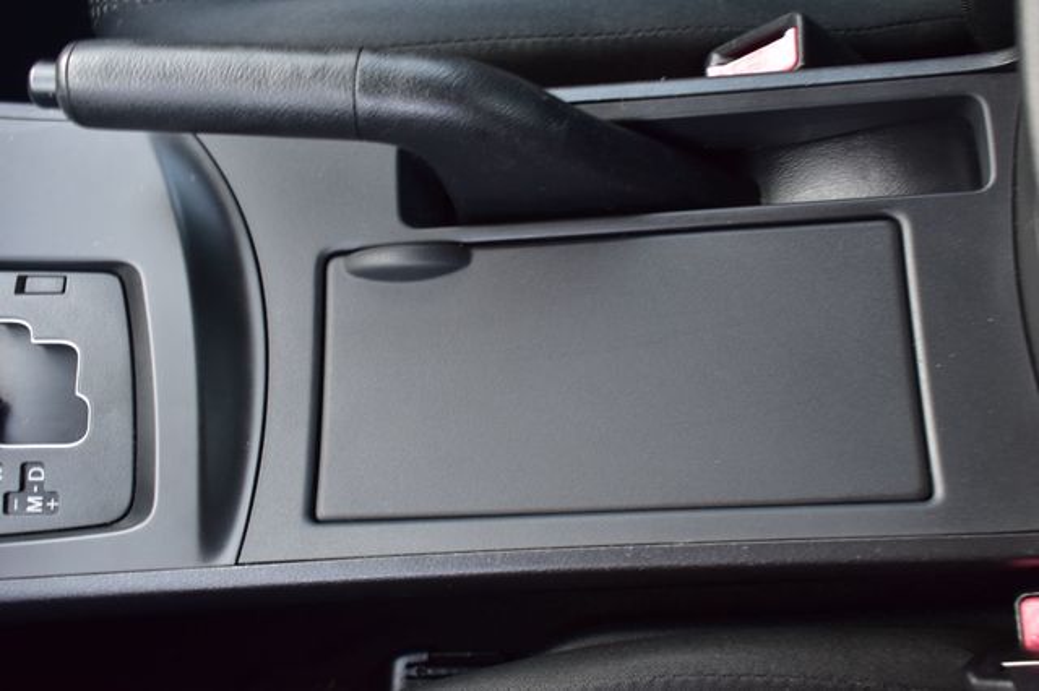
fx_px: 1038
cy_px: 346
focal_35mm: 36
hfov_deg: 53.2
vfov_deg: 36.8
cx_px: 520
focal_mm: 24
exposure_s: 1/15
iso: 640
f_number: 6.3
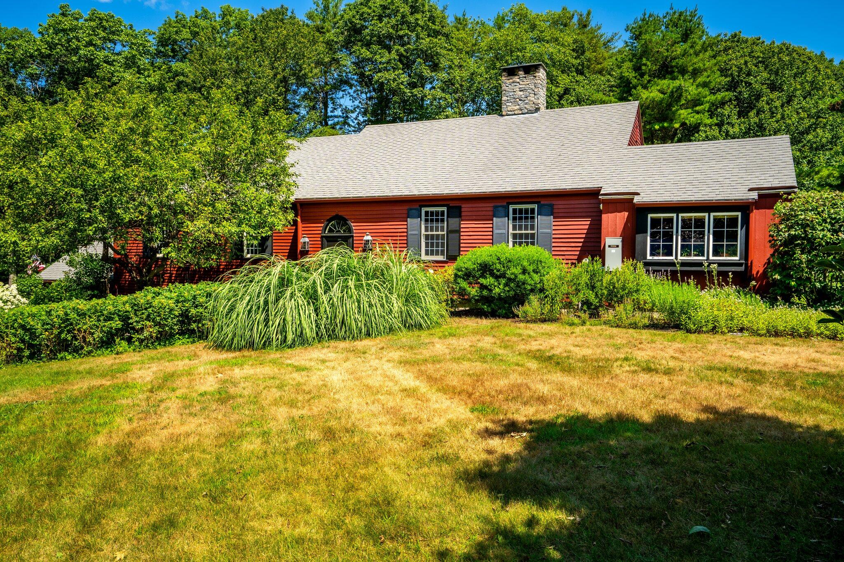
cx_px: 422
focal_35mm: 28
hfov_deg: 65.5
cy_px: 281
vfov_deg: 46.4
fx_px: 656
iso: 50
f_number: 9
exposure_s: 1/160
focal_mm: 28
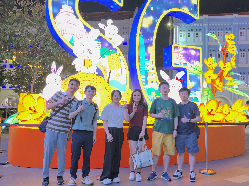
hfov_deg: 56.8
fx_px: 230
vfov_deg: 44.2
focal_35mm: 32
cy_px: 93
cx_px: 124
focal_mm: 6.98
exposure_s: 1/50
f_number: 1.4
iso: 400
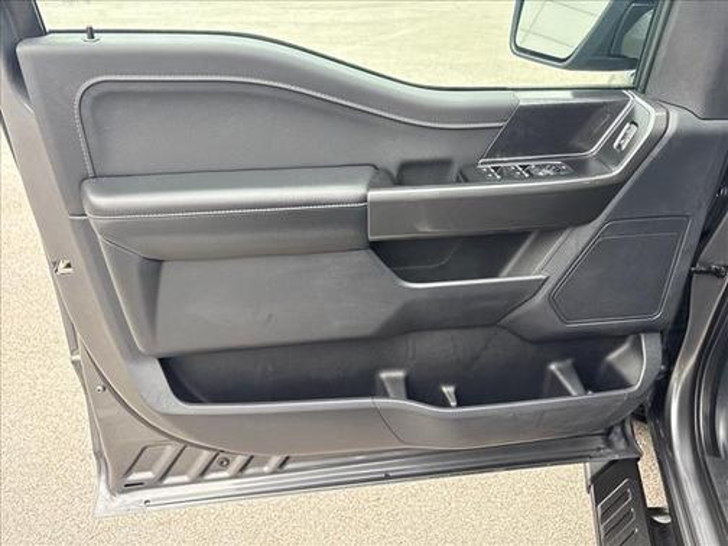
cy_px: 273
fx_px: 547
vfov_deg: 53.1
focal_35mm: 26
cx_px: 364
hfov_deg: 67.3
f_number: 1.6
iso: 125
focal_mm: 5.96
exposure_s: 1/91
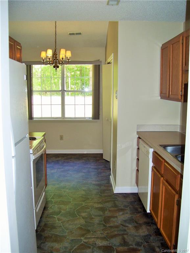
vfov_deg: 51.3
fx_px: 263
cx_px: 95
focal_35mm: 36
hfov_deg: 39.7
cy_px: 126
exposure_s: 1/60
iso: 80
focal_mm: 6
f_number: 2.7
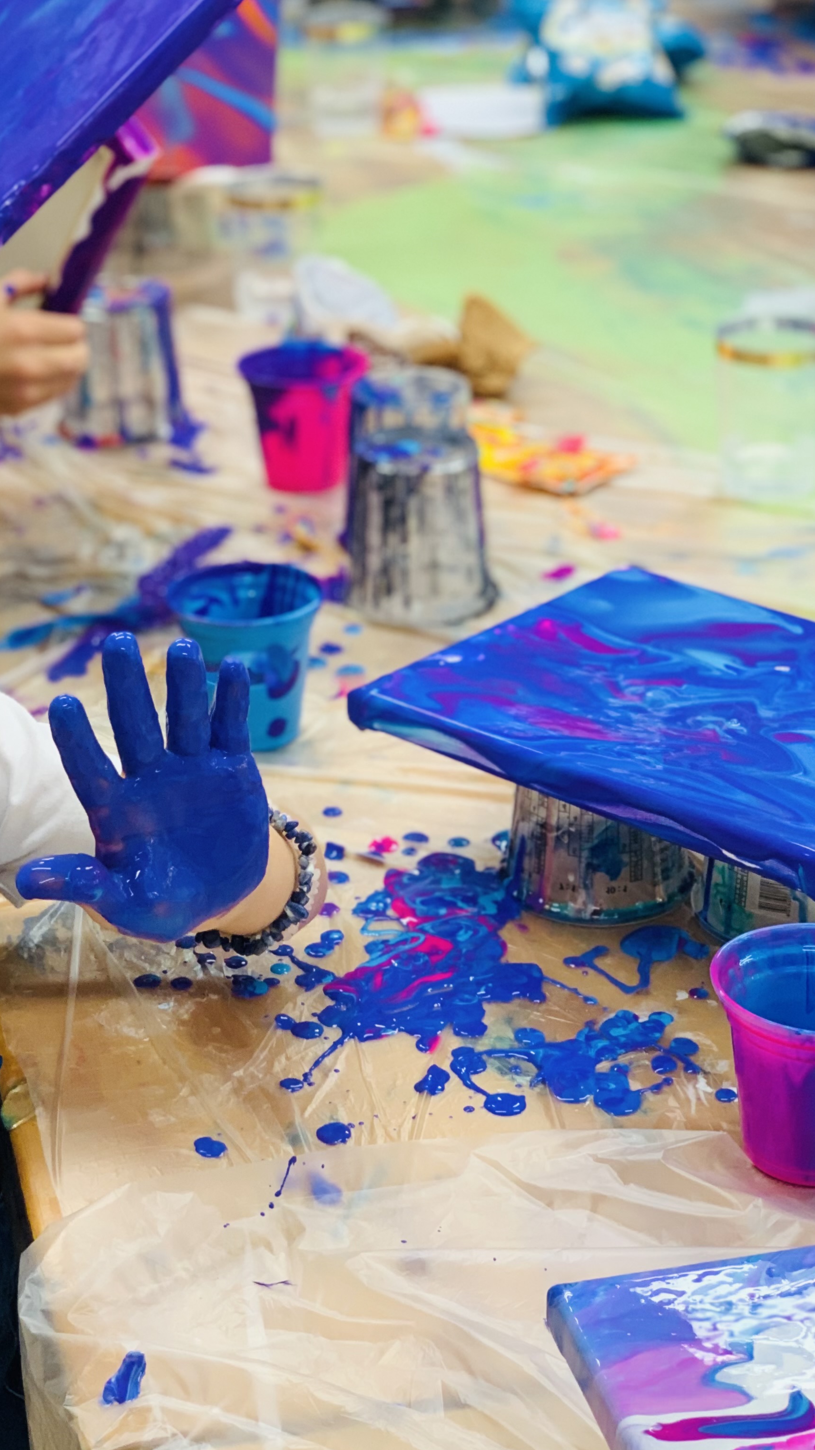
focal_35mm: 75
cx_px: 155
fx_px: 2882
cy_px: 685
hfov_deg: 16.0
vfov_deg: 28.2
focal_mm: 6
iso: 125
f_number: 2.4
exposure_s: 1/50
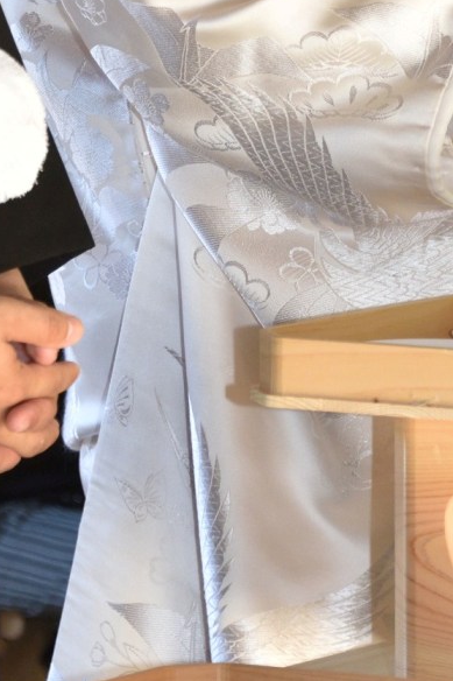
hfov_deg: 3.3
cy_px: -178
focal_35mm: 417
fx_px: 7875
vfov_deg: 4.9
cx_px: 409
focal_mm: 135
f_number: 7.1
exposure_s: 1/160
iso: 800
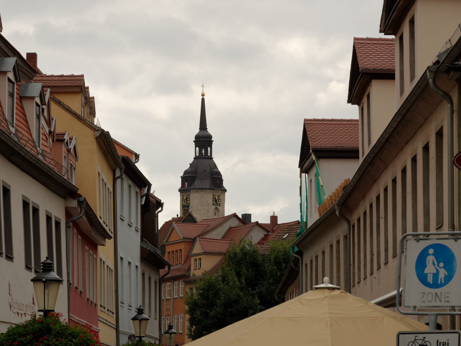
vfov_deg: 11.7
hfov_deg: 15.5
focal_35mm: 127
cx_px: 208
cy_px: 173
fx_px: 1691
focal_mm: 78
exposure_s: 1/200
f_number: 10
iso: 200
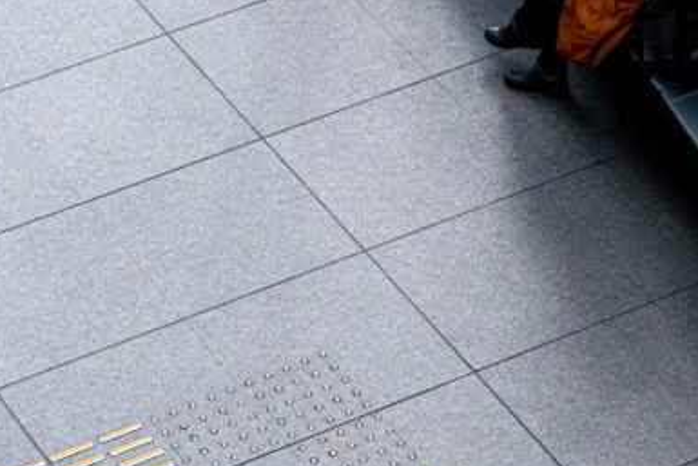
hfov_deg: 11.0
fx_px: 3607
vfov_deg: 7.4
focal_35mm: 186
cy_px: 322
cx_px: 208
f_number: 4
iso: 320
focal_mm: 70
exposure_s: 1/250
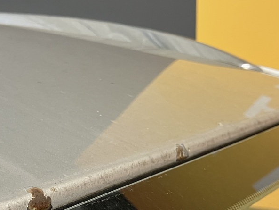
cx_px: 115
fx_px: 548
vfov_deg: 21.3
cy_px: 177
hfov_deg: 28.5
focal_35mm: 68
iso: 160
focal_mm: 3.99
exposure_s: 1/50
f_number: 1.8
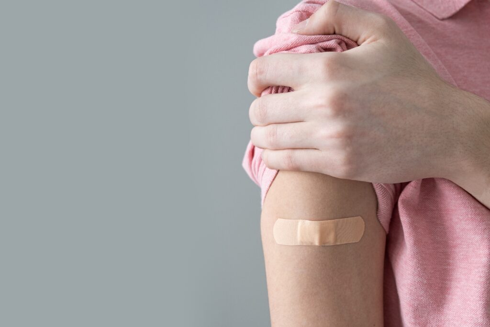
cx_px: 245
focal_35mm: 42
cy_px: 164
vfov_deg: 31.9
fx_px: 572
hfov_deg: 46.4
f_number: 3.6
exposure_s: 1/125
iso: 500
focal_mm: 27.7
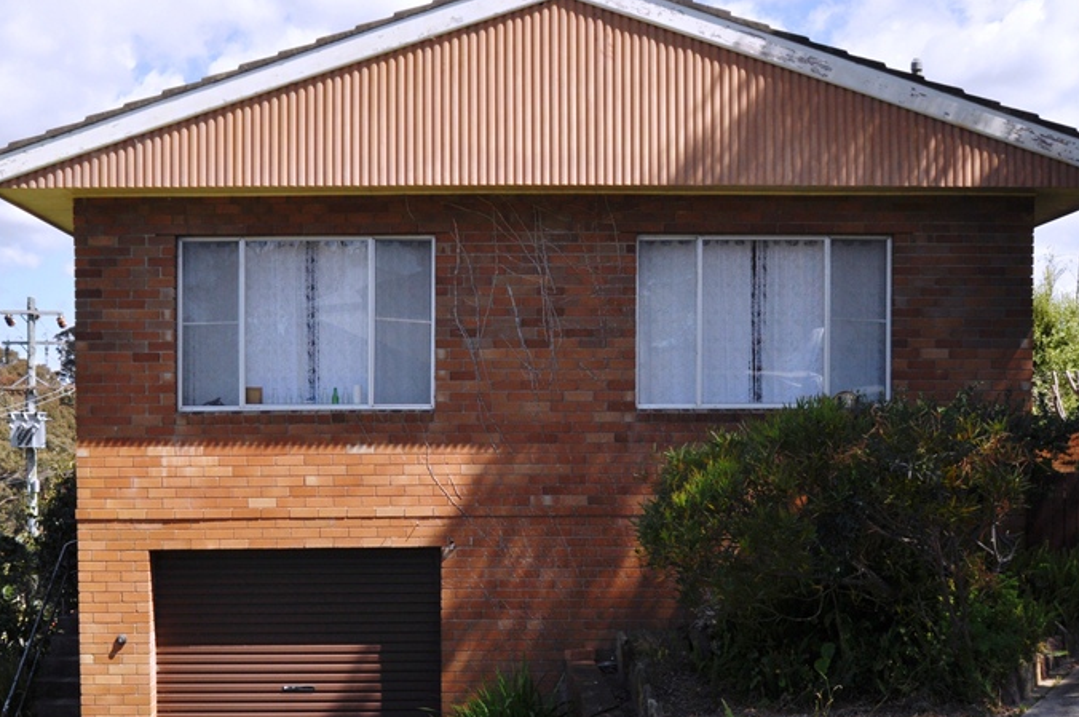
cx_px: 503
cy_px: 463
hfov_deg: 39.6
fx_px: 1497
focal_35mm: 50
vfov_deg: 26.8
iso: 200
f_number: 13
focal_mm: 22
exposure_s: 1/200
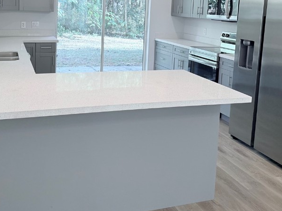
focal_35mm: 41
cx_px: 130
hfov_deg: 45.7
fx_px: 334
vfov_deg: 34.0
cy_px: 39
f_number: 1.78
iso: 160
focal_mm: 6.76
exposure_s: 1/120
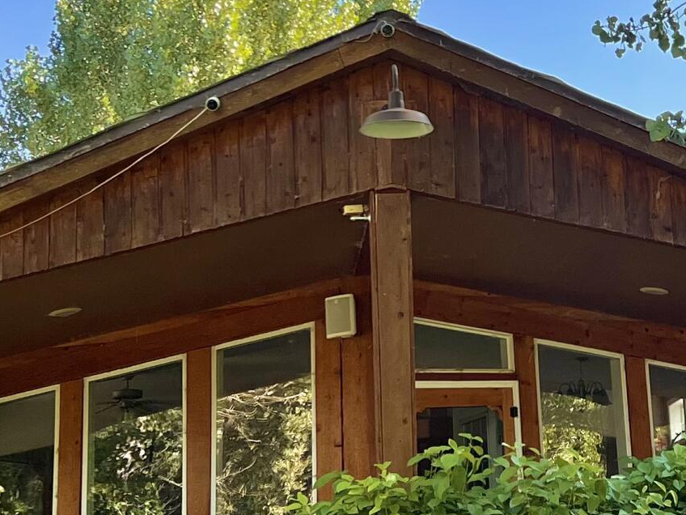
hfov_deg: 20.9
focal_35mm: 92
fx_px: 1823
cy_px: 76
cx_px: 603
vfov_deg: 15.9
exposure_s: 1/1361
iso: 50
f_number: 1.5
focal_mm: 5.7
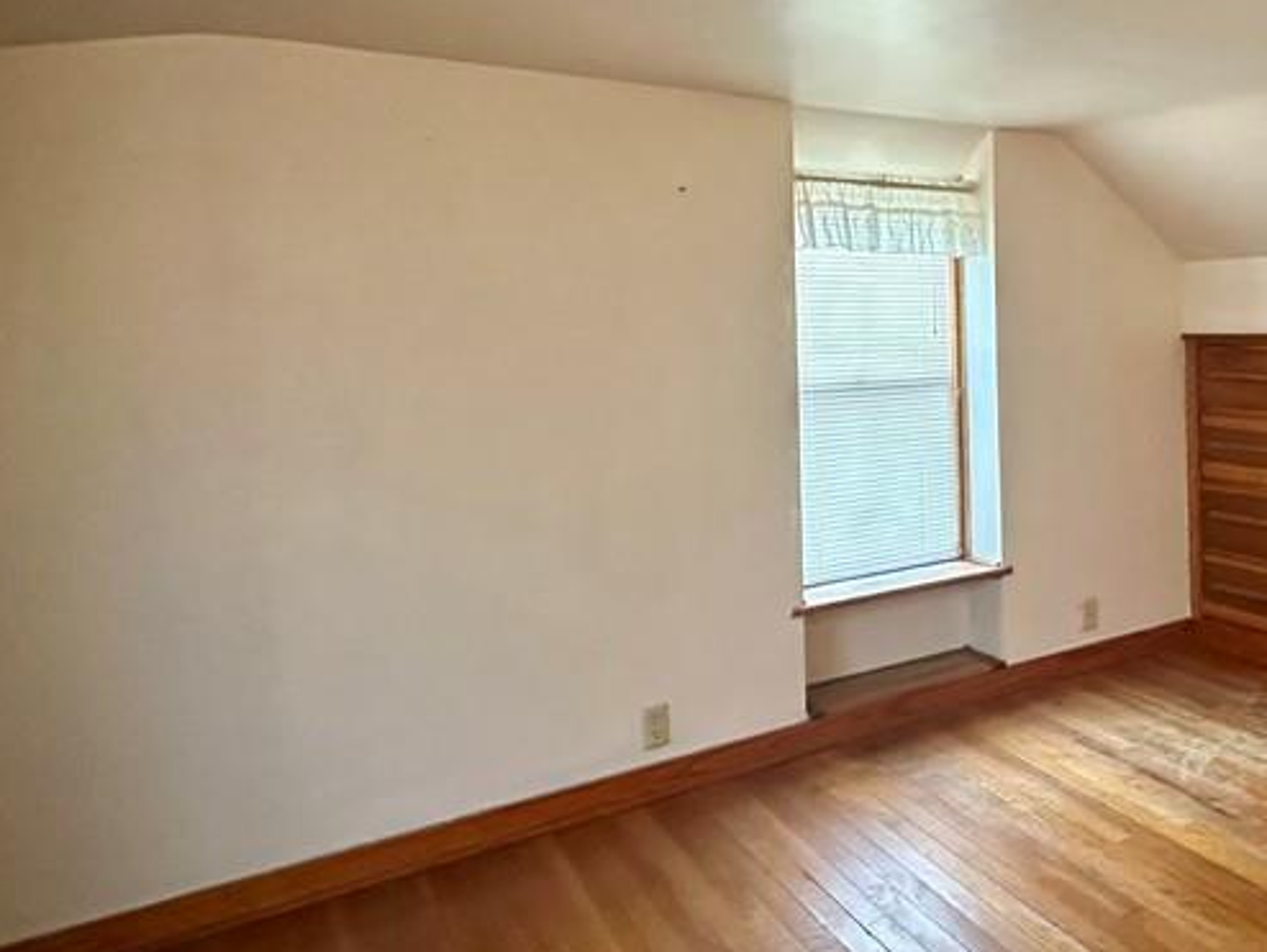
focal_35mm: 29
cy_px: 346
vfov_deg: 47.7
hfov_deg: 56.4
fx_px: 1062
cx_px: 1041
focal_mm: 2.22
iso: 1000
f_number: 2.2
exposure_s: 1/60
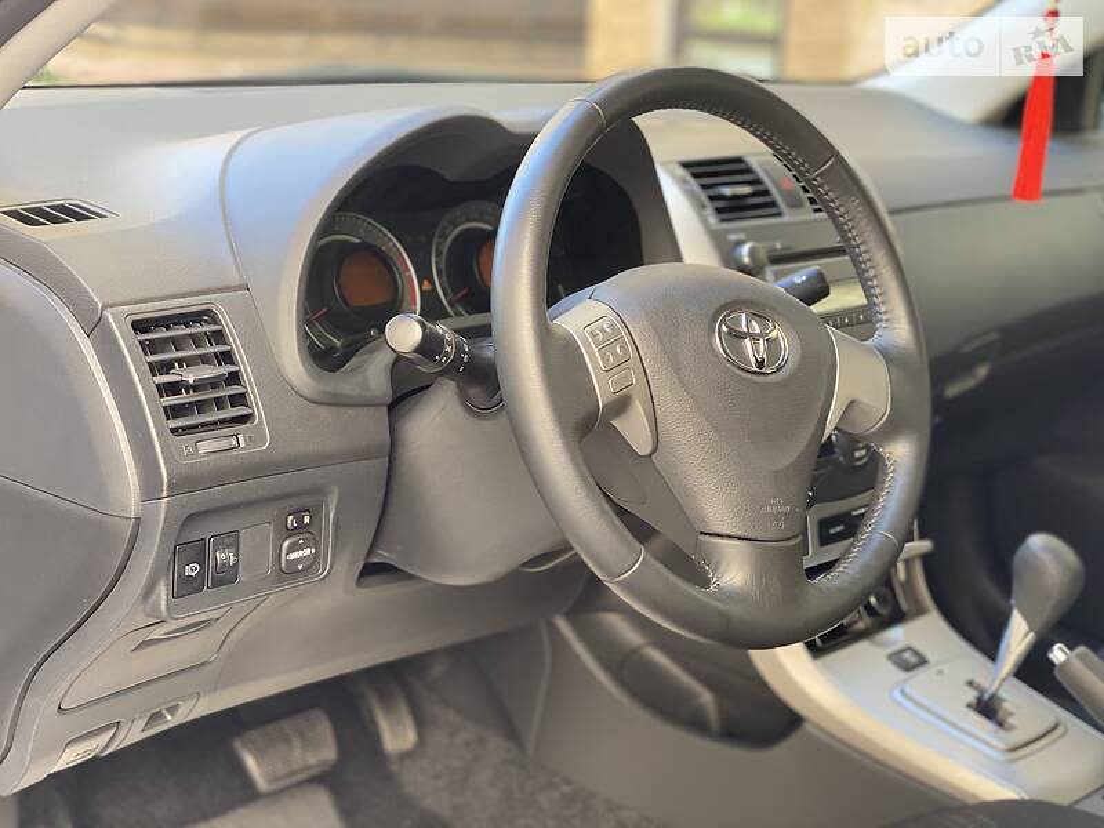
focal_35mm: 52
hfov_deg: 36.8
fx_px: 1658
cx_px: 552
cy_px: 414
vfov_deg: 28.0
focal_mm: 6
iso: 100
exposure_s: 1/122
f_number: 2
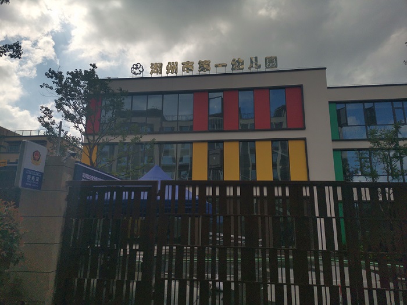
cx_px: 204
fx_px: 306
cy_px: 152
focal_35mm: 26
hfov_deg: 67.3
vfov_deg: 53.1
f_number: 1.8
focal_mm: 5.5
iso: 50
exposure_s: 1/5464
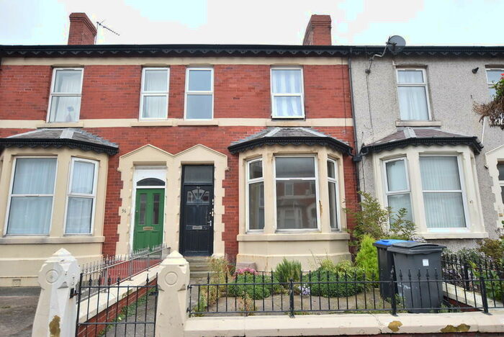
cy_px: 168
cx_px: 252
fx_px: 315
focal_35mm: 22
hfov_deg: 77.3
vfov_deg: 56.2
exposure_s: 1/160
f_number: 4
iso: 100
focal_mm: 15
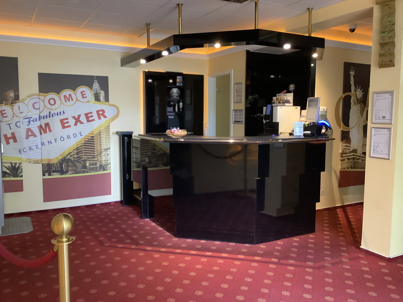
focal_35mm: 31
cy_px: 151
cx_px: 202
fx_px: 361
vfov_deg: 45.4
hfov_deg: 58.4
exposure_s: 1/30
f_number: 2.4
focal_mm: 3.3
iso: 500
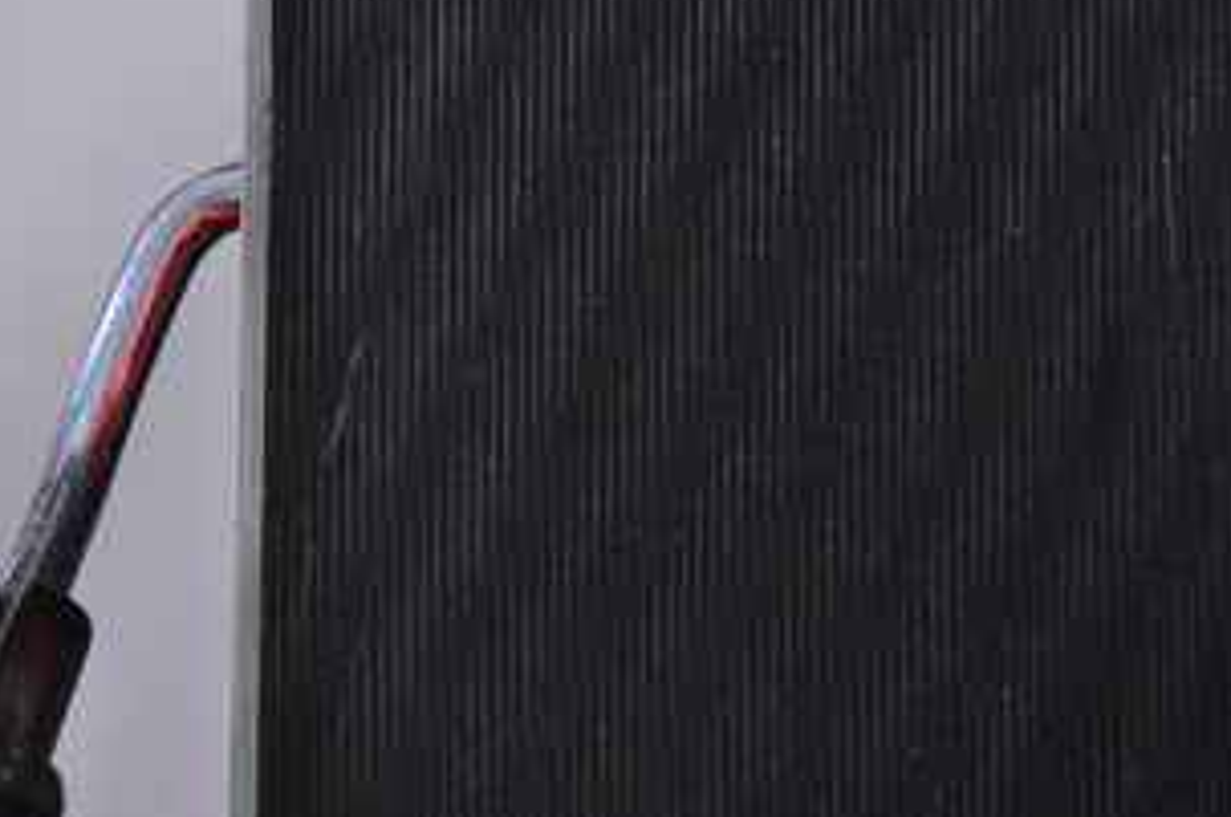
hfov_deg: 8.8
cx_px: 841
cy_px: 250
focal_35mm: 234
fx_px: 7980
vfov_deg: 5.9
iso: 3200
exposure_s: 1/125
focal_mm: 105
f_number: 9.5
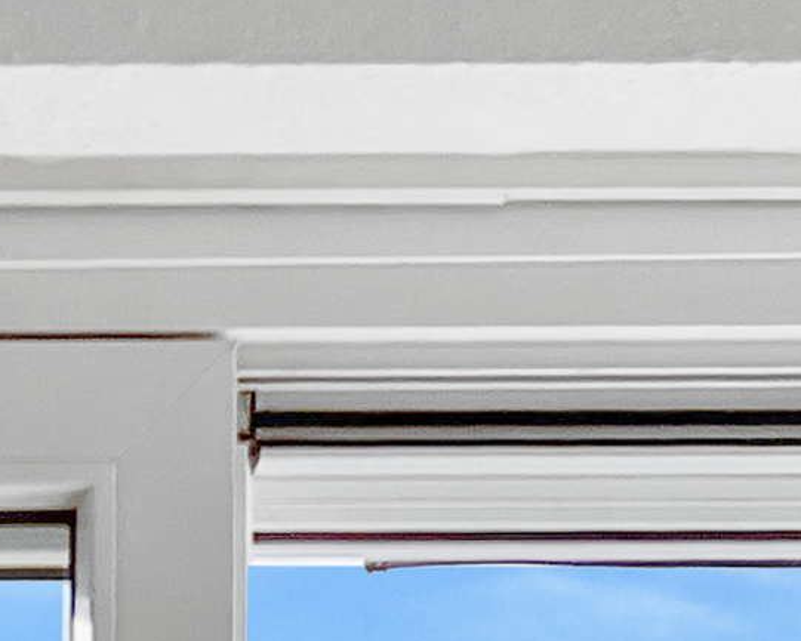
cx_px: -474
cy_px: 2058
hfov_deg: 9.8
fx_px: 4481
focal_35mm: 189
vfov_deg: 7.1
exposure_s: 1/2299
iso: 50
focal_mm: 5.7
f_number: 1.5
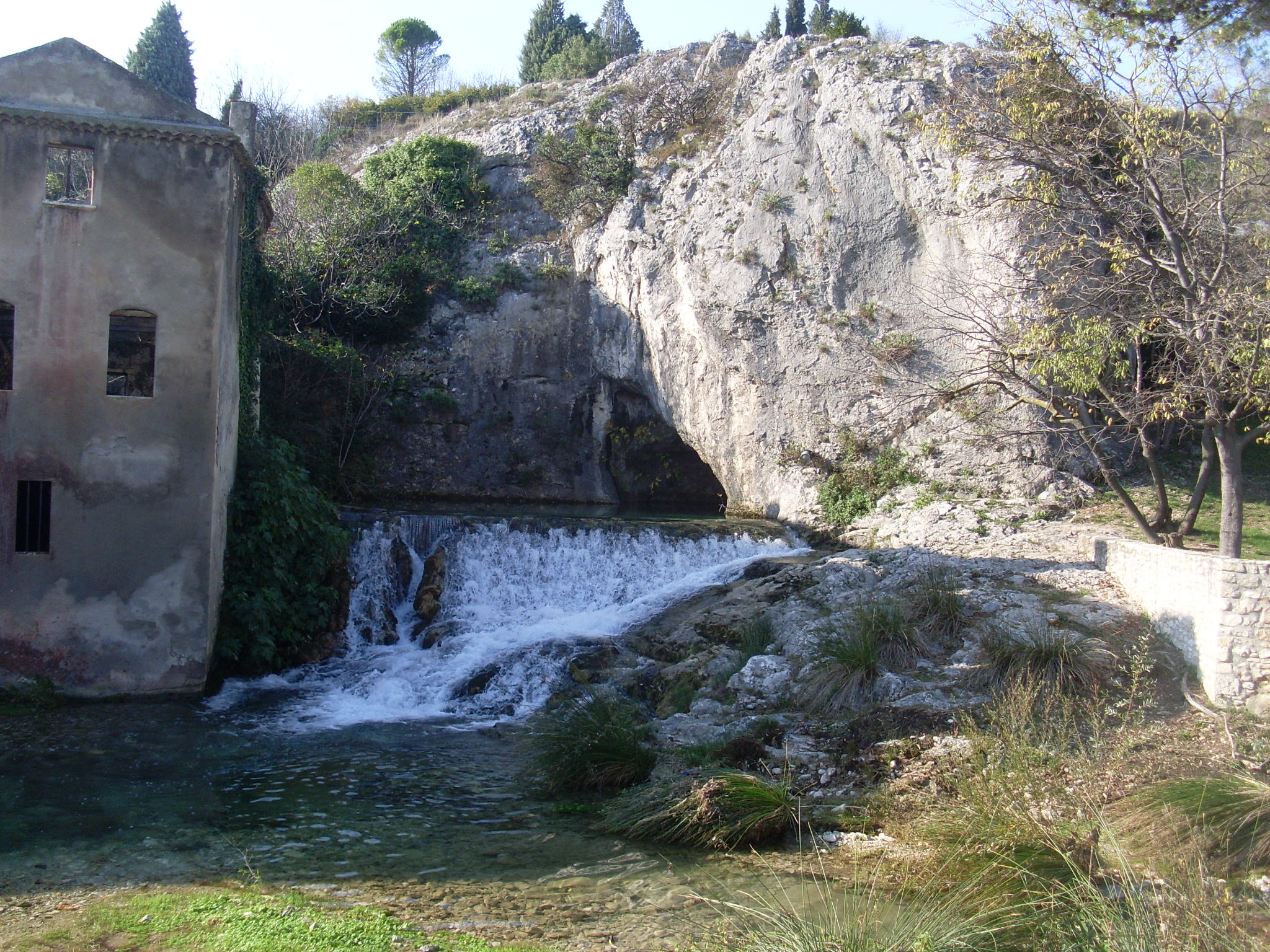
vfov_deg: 37.7
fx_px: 1394
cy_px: 476
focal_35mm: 38
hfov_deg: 49.0
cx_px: 635
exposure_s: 1/500
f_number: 3
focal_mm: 6.3
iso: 80
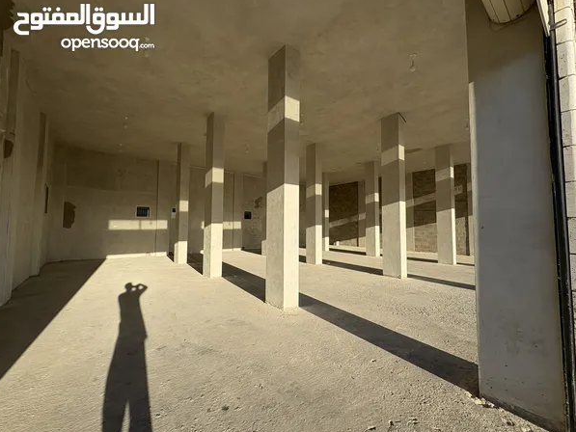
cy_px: 212
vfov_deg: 81.8
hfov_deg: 98.1
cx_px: 299
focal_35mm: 15
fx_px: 250
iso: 50
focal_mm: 2.22
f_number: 2.2
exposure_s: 1/1449
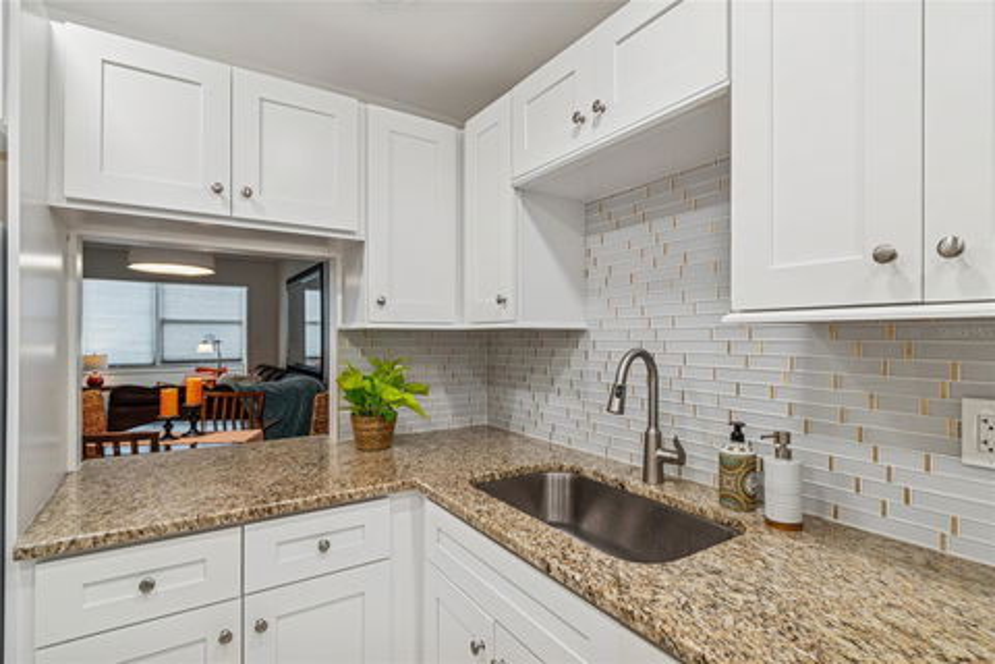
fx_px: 442
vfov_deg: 73.7
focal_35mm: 16
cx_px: 498
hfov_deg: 96.7
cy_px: 332
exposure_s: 1/2.5
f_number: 8
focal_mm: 11
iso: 100
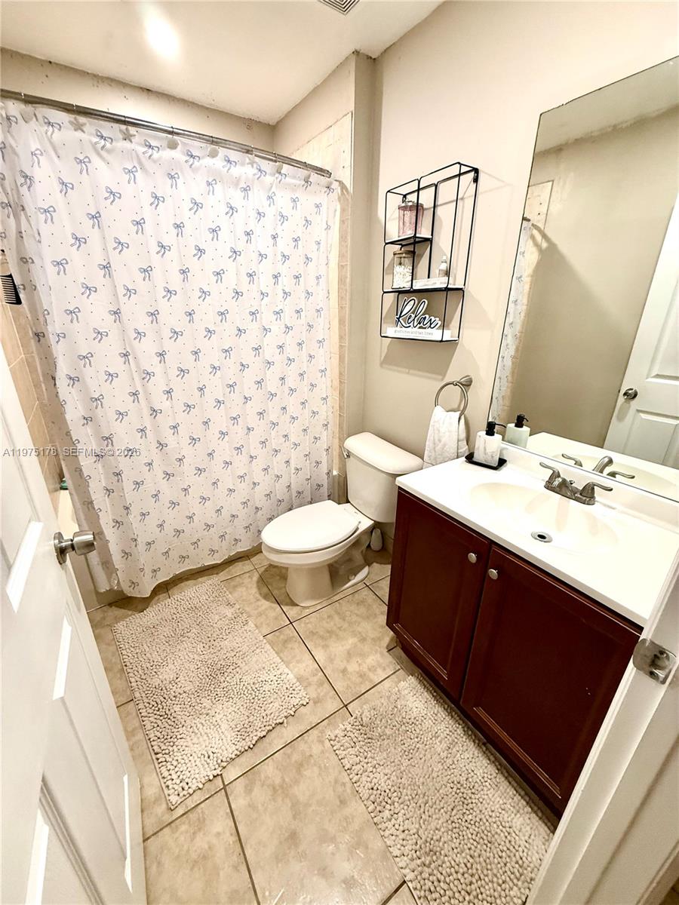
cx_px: 340
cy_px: 452
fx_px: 366
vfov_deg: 102.1
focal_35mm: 14
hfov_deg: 85.7
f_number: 2.2
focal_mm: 2.22
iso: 320
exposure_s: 1/60
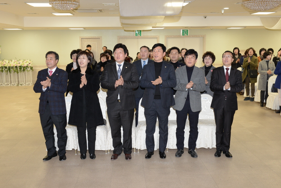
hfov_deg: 50.7
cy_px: 94
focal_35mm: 38
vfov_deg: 35.1
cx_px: 140
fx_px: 297
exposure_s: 1/60
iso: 1600
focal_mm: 38
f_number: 8
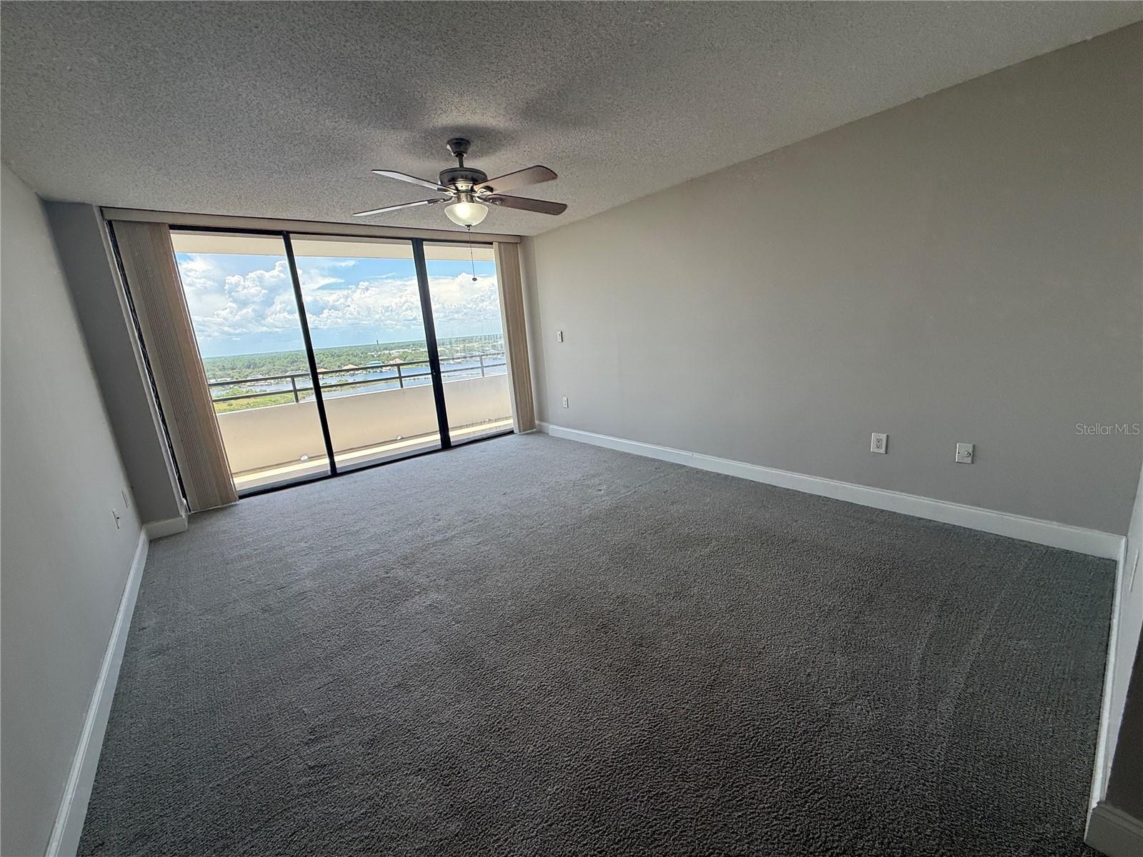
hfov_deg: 102.1
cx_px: 572
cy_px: 428
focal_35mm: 14
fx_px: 462
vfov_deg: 85.7
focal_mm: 2.22
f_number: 2.2
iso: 64
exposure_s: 1/279
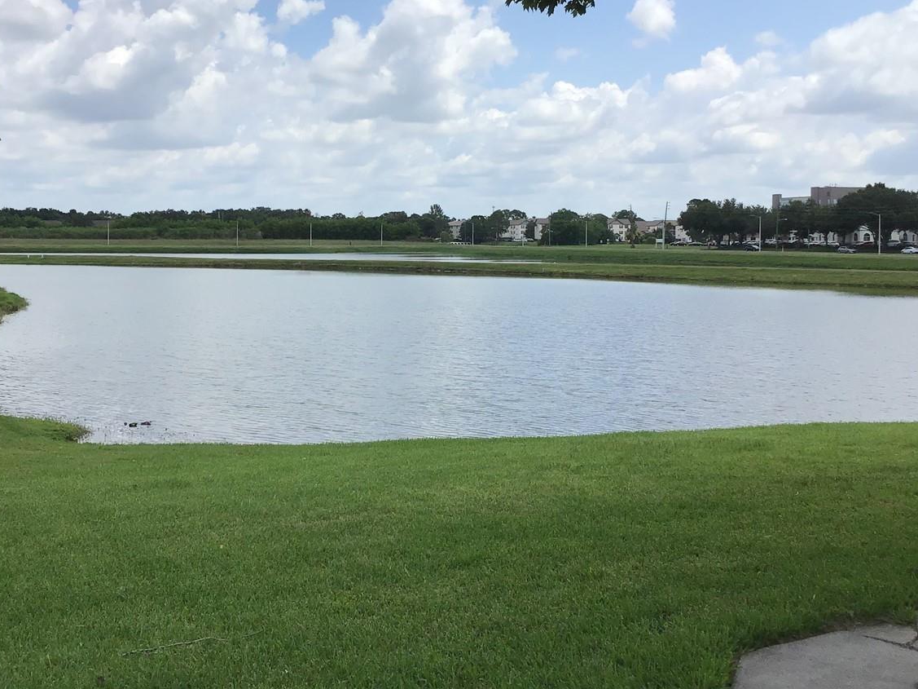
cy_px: 254
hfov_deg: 42.8
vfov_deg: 32.7
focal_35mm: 44
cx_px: 384
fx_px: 1167
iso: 25
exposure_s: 1/1852
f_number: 2.4
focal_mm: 3.3
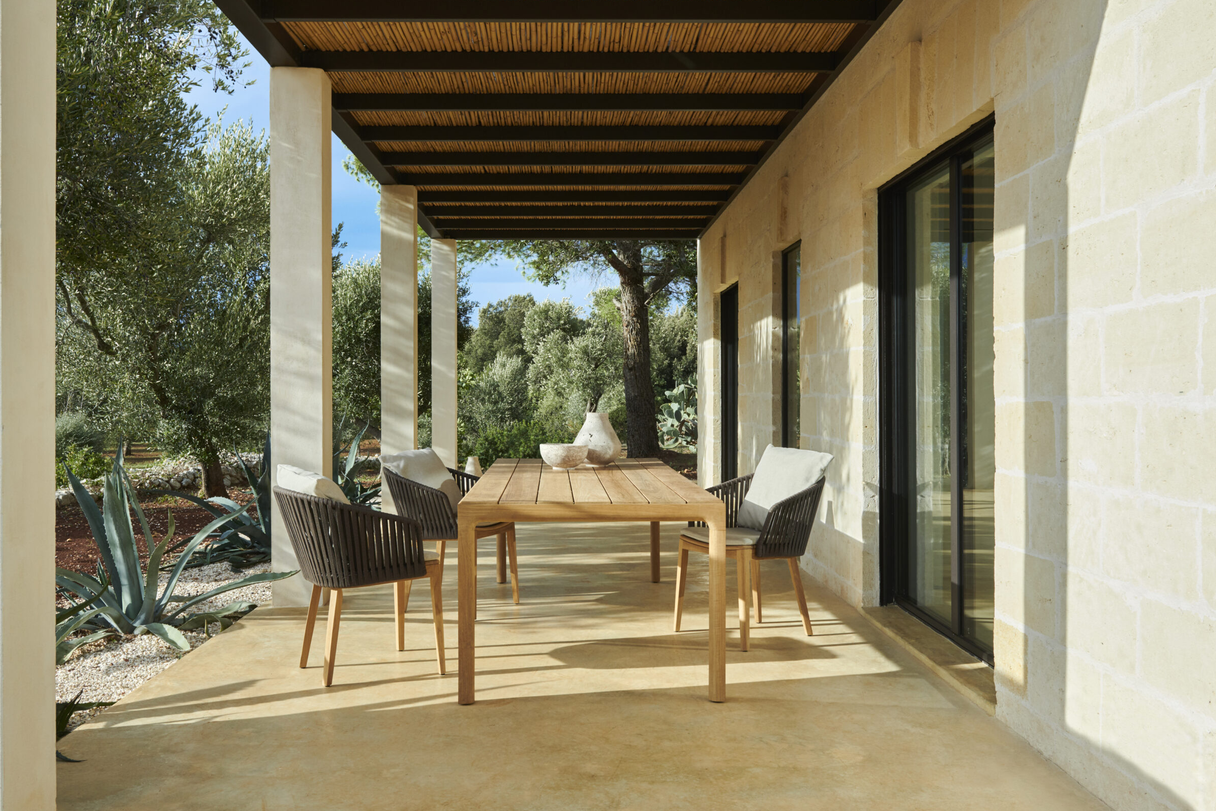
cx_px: 600
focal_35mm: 33
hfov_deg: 57.2
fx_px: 1115
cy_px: 397
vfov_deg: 40.0
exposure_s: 1/200
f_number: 14
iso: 400
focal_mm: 31
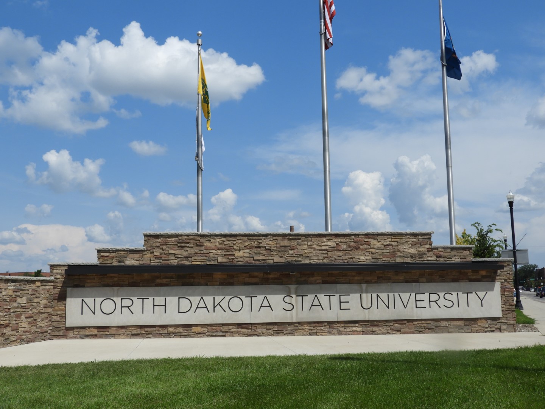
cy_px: 204
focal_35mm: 40
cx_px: 272
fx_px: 630
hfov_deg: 46.8
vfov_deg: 36.0
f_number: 3.8
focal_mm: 7.2
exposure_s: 1/2000
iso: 100
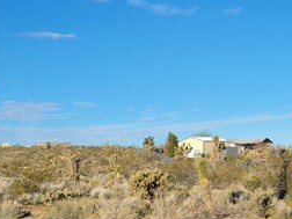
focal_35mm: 66
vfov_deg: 22.2
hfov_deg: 29.0
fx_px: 557
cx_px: 210
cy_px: 74
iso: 40
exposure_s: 1/2423
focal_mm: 5.4
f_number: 1.8
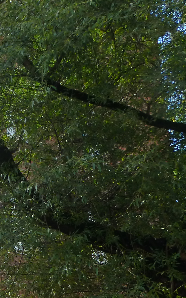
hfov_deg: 16.5
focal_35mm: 71
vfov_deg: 27.8
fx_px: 576
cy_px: 272
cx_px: -105
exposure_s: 1/250
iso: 160
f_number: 4
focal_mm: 4.8
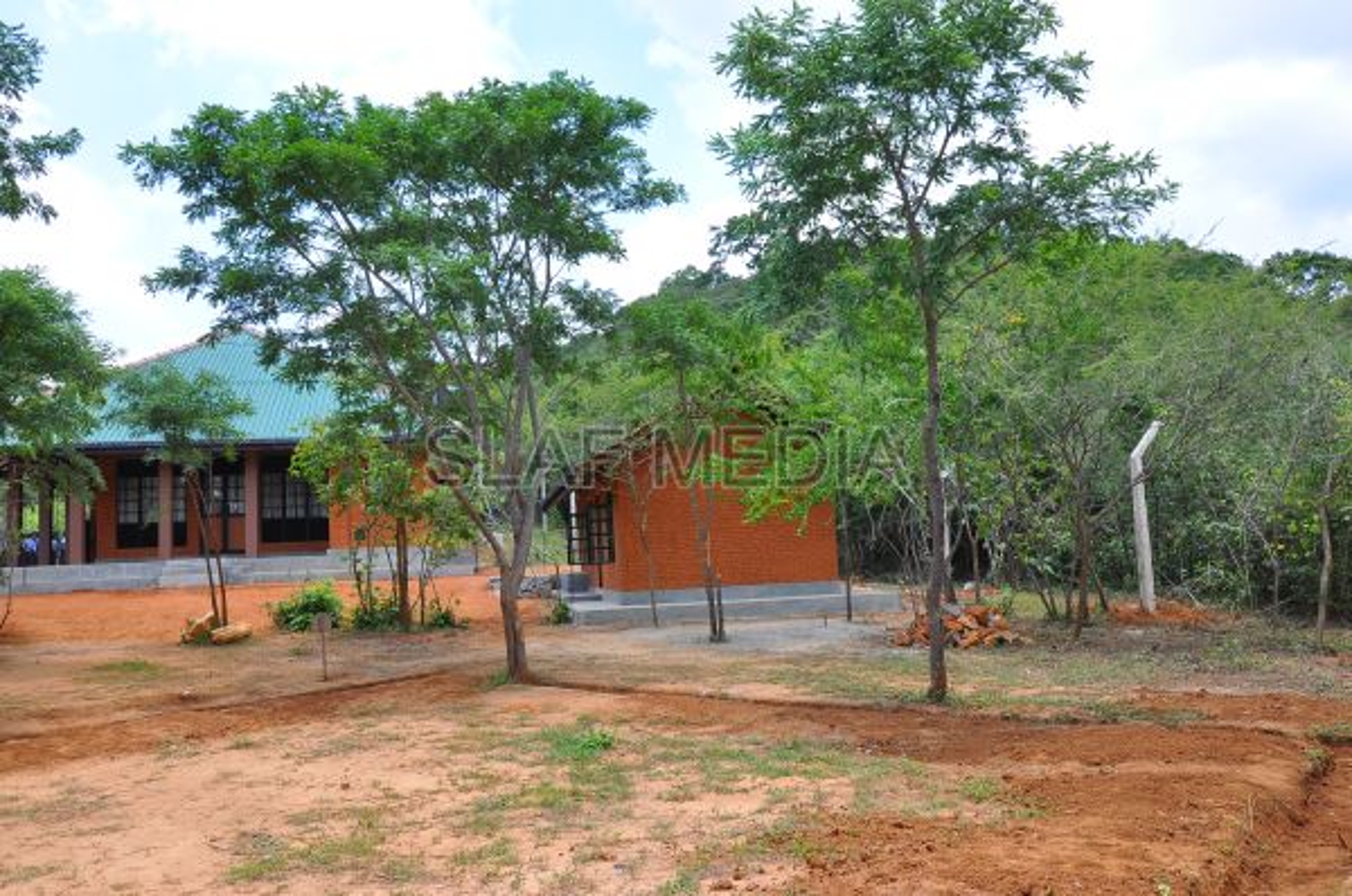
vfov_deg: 41.6
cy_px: 448
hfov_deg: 59.6
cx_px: 676
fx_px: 1181
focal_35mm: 32
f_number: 14
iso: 250
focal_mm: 21
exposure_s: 1/100
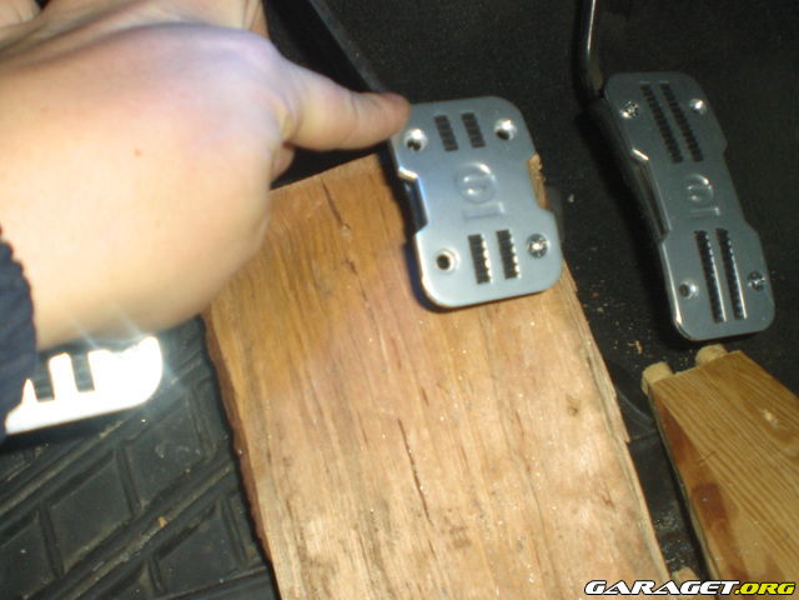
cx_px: 400
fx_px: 877
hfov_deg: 49.0
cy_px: 300
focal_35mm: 38
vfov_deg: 37.7
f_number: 3.1
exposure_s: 1/60
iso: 200
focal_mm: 6.3
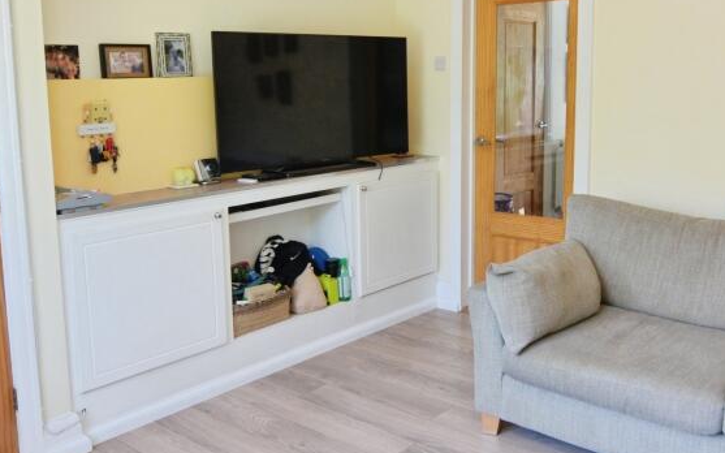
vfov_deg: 39.9
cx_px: 513
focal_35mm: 31
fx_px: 611
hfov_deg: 59.1
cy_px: 323
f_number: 4.5
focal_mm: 11
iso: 400
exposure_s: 1/80
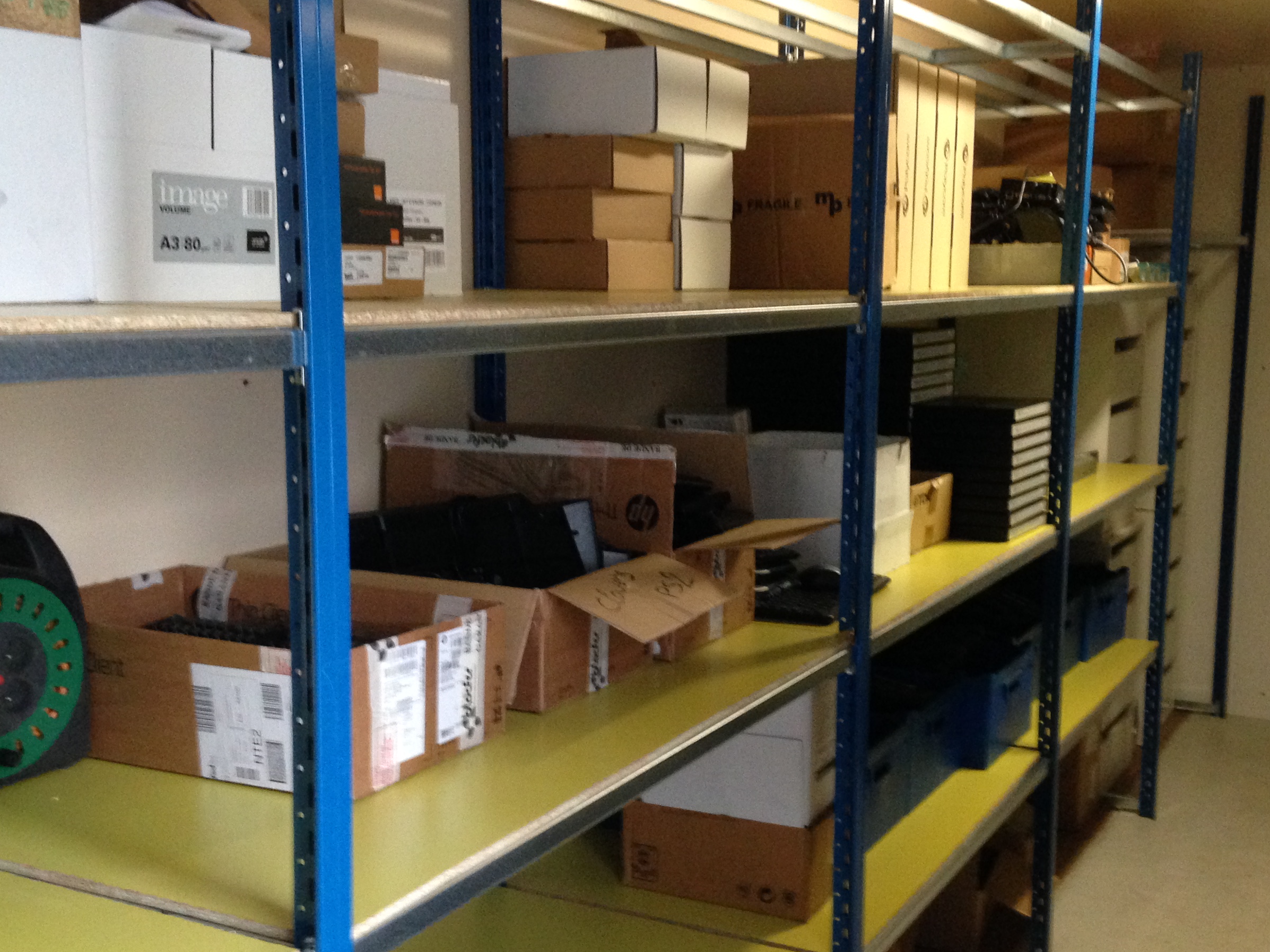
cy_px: 519
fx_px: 1651
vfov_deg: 32.2
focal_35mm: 45
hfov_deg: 42.1
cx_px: 653
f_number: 2.4
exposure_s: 1/20
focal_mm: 4.12
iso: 320
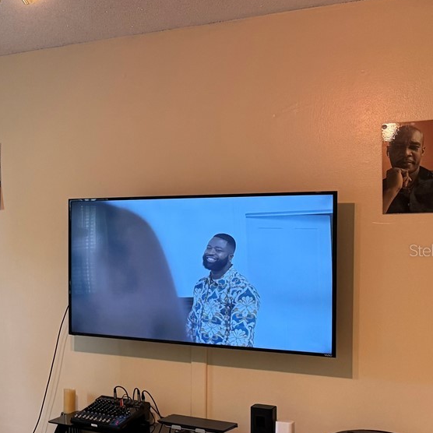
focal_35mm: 61
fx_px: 863
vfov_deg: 28.1
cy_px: 250
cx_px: -140
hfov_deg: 24.4
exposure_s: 1/60
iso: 320
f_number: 1.78
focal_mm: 6.76
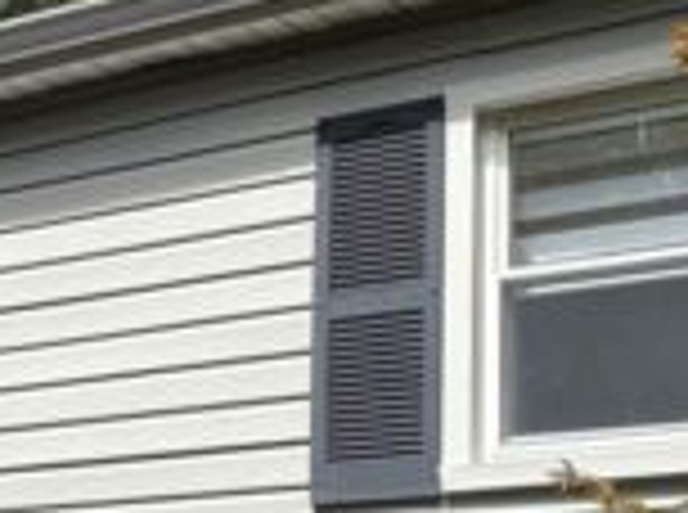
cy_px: 608
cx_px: -193
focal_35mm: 109
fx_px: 2161
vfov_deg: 13.2
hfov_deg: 17.1
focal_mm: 5.96
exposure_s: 1/2364
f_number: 1.6
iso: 50
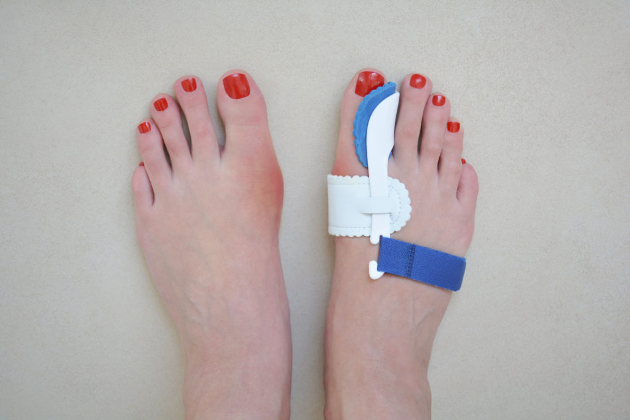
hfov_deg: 33.4
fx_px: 1050
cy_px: 210
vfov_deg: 22.6
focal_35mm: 60
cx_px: 315
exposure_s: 1/20
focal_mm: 40
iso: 100
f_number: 5.6
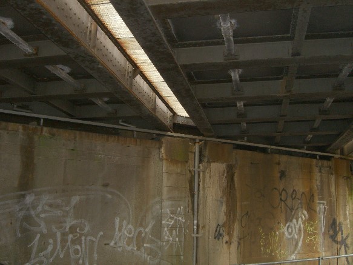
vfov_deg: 37.7
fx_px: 387
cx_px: 176
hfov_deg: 49.0
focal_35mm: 38
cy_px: 132
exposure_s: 1/60
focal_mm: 7.9
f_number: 2.8
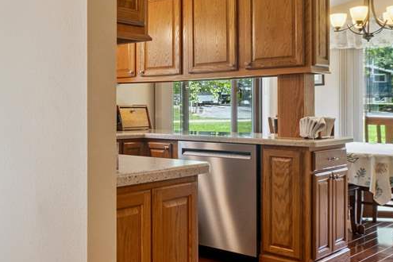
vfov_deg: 30.5
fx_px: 480
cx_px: -2
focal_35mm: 44
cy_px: 115
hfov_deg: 39.2
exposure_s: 1/10
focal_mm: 17
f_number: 9
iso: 400
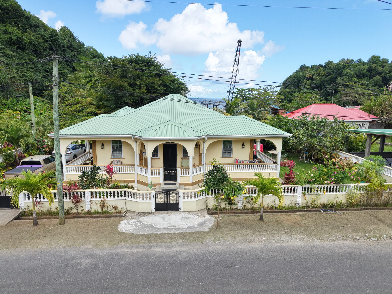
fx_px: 272
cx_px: 196
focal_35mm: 24
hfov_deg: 71.6
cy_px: 147
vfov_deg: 56.8
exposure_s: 1/2000
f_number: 1.8
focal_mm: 8.67
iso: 240
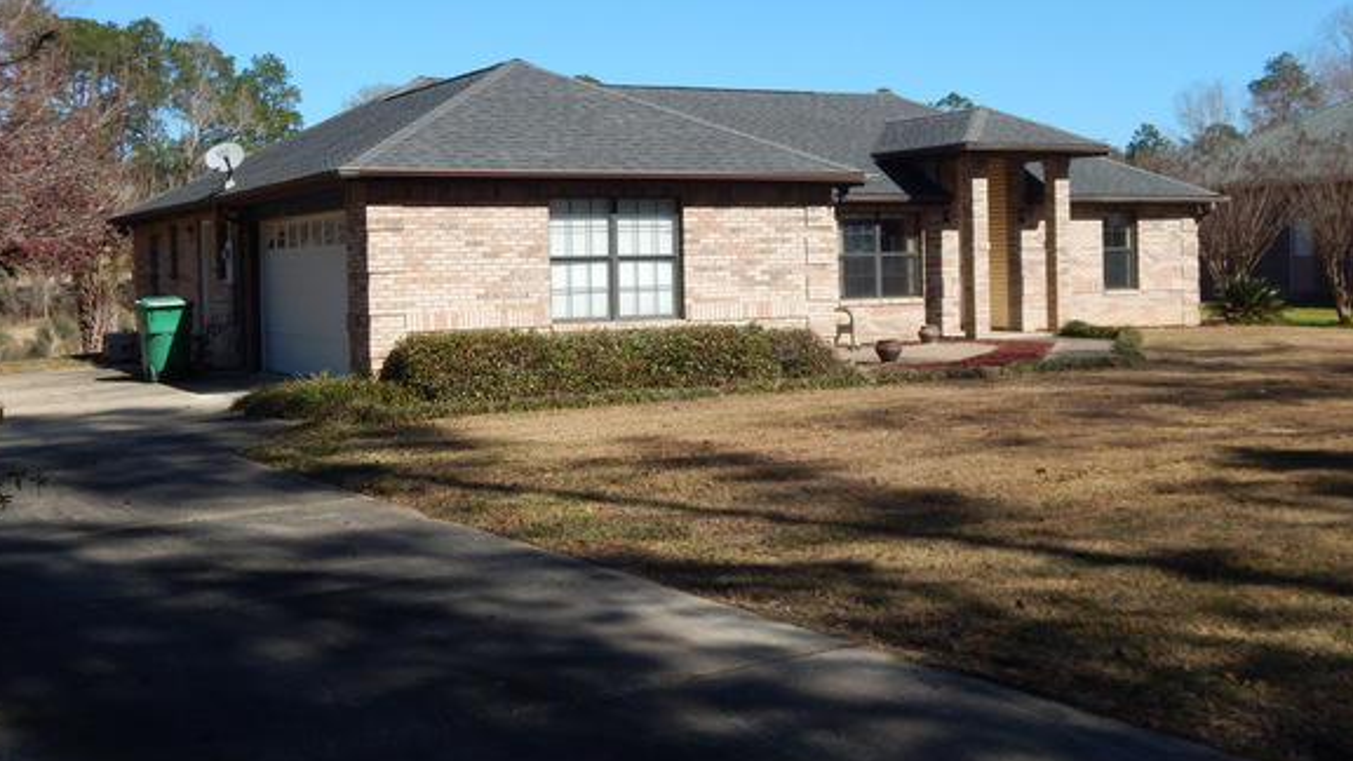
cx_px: 698
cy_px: 296
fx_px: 1650
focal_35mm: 46
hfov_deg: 44.6
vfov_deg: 25.9
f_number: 3.4
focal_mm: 6.8
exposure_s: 1/1250
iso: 125
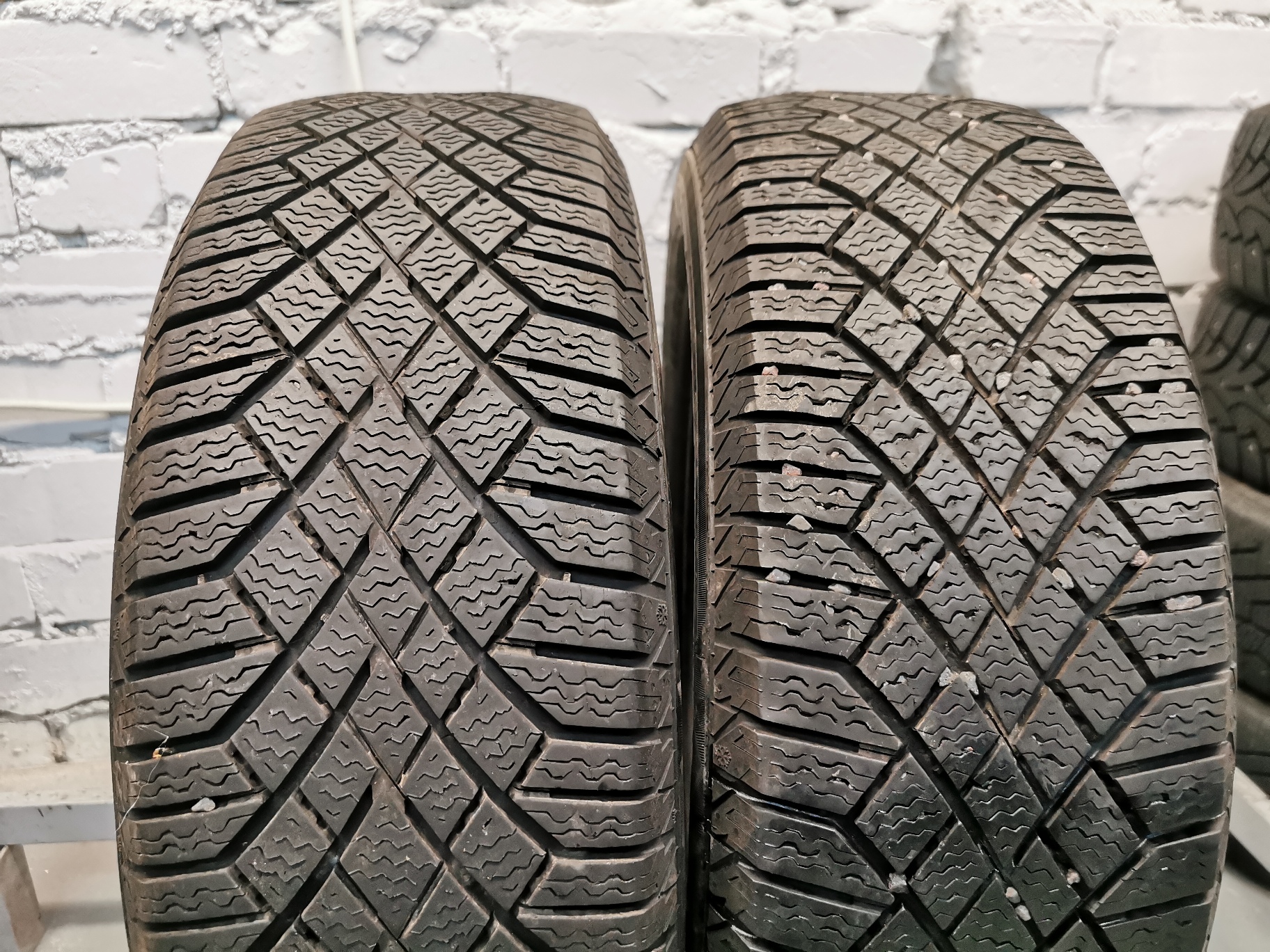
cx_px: 635
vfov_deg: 51.4
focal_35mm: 27
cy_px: 476
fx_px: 991
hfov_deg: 65.3
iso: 200
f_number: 1.6
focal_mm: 5.56
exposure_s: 1/50
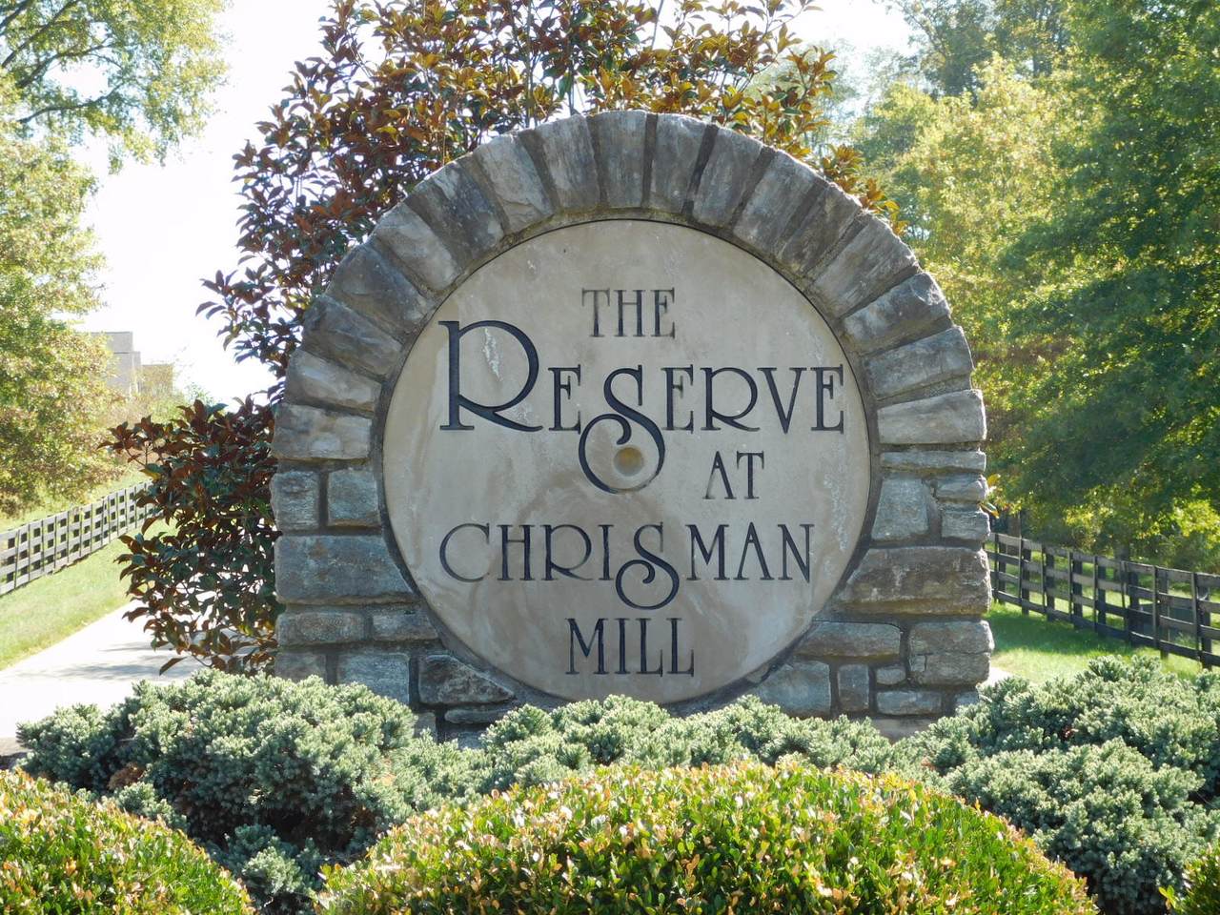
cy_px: 458
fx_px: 3207
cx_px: 610
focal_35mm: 91
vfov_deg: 16.2
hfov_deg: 21.5
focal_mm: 16.1
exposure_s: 1/160
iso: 125
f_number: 4.5
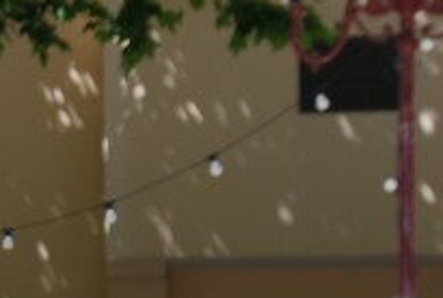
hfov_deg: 6.5
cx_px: -5
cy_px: 391
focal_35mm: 314
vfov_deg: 4.4
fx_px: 3875
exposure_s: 1/125
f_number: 5.6
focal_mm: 48
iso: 100
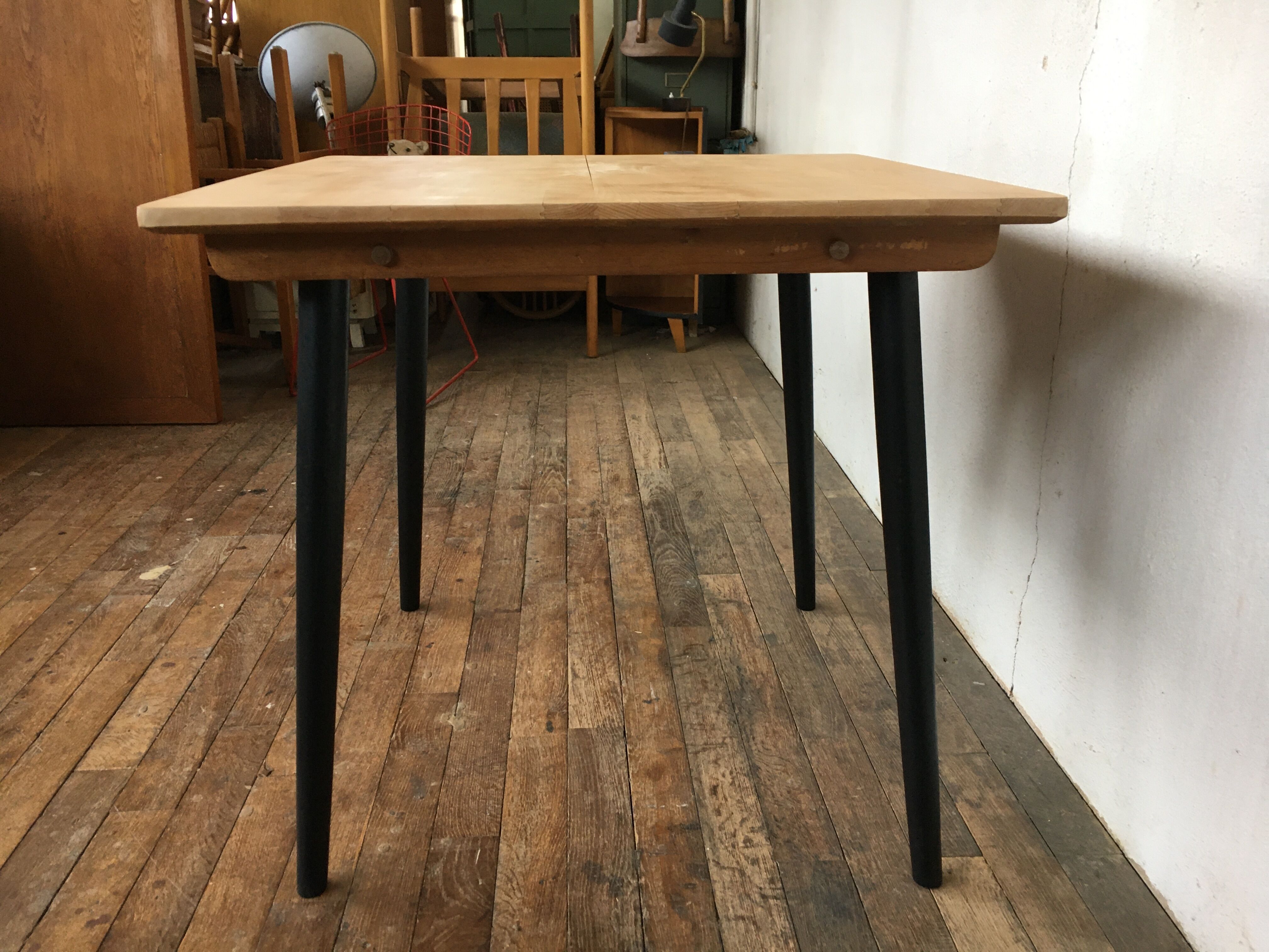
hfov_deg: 61.7
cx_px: 634
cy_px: 476
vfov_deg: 48.2
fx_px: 1063
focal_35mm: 29
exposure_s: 1/33
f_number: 2.2
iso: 64
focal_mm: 4.15
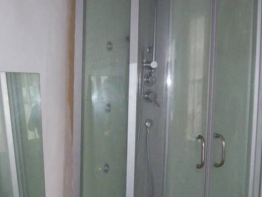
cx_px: 87
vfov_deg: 20.8
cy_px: 153
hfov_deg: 27.6
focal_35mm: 70
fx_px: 530
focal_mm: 6
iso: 200
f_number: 2.7
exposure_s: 1/64
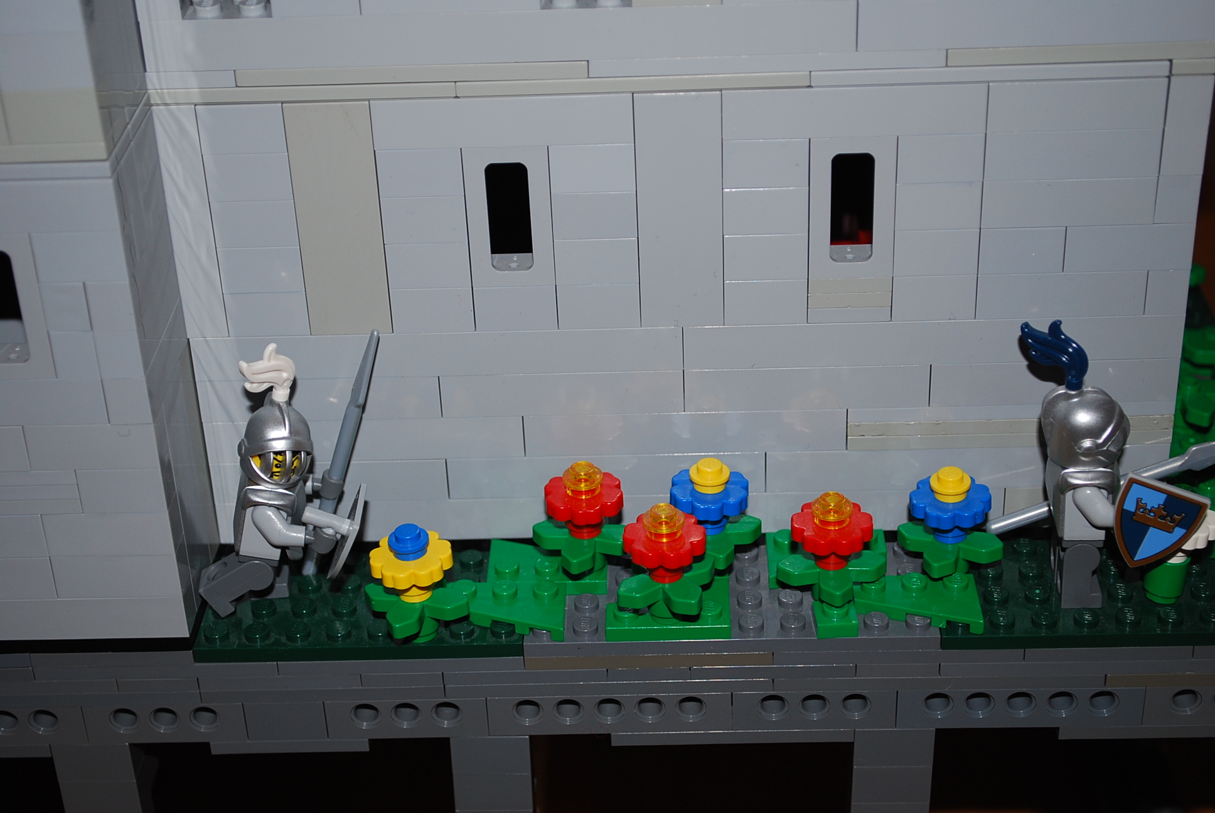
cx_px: 608
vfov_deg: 22.7
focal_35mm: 60
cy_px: 406
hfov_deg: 33.4
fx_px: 2027
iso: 200
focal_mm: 40
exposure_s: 1/60
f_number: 5.3
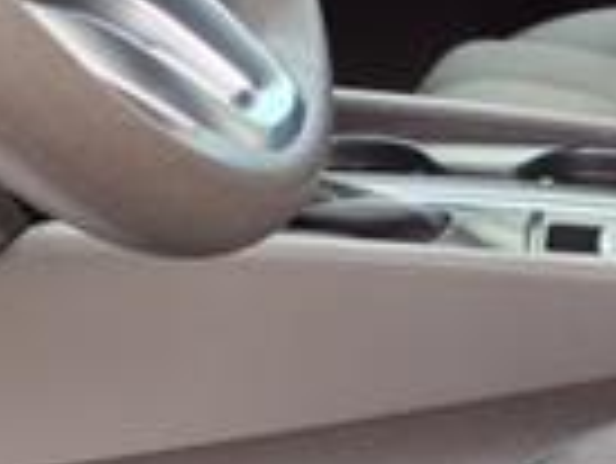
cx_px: 1057
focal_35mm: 126
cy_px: 167
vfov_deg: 11.8
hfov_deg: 14.1
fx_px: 2244
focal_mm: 3.58
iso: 50
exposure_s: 1/120
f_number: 1.9
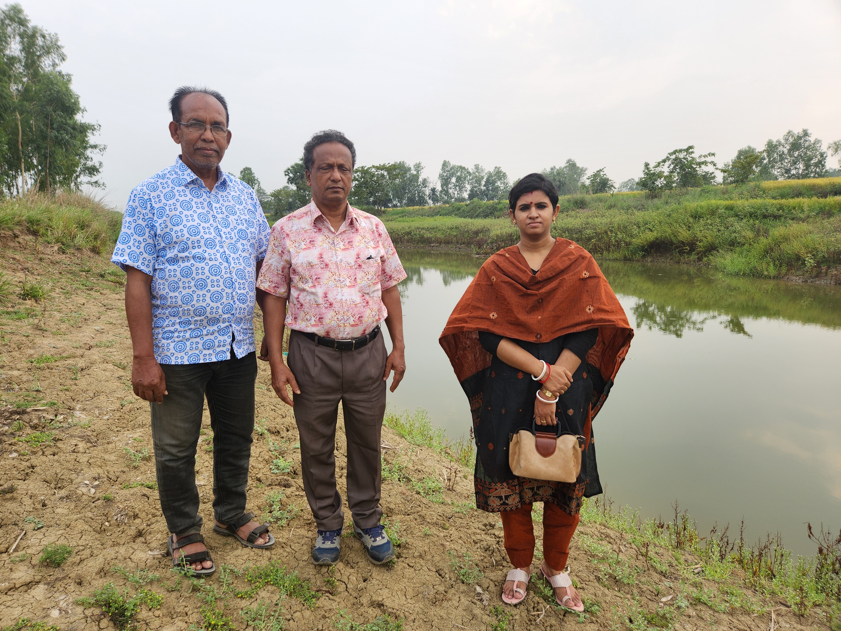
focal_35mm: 23
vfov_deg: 58.9
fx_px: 559
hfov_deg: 73.9
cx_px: 420
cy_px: 316
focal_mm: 5.4
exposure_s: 1/370
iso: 20
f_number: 1.8
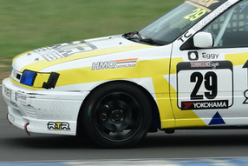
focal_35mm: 566
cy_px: -17
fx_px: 3904
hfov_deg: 3.6
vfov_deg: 2.4
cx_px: 250
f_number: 11
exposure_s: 1/250
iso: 640
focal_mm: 135
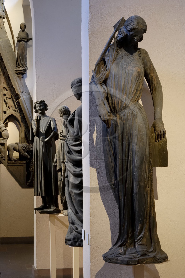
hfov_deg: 16.2
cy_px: 139
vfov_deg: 24.2
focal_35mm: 84
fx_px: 649
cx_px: 92
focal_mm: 56
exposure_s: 9
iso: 100
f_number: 18
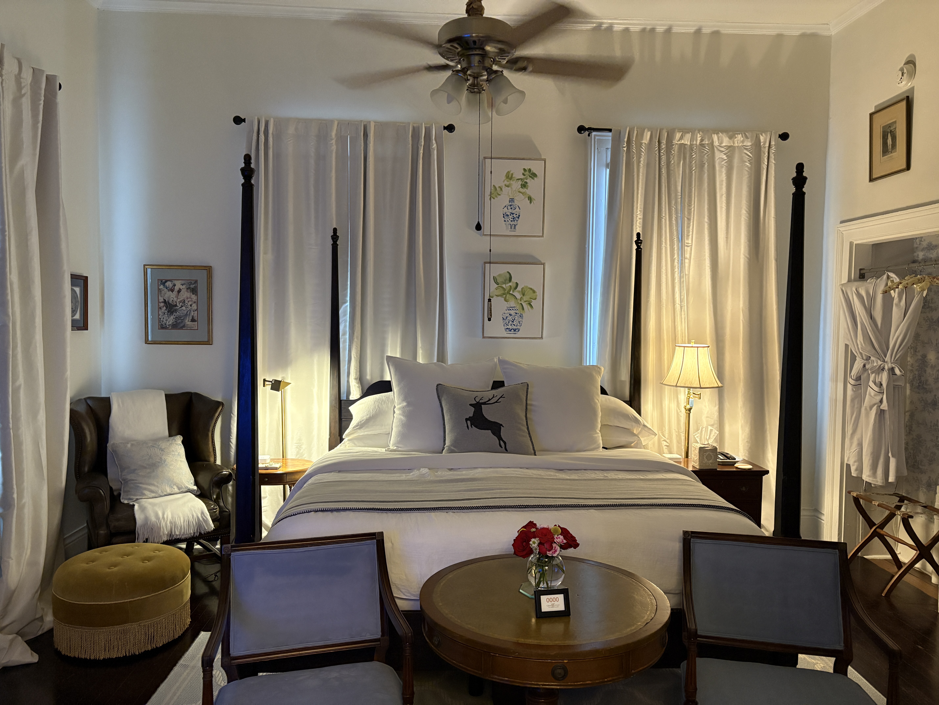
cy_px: 352
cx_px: 470
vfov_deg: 53.1
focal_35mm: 26
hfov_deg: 67.3
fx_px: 705
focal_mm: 5.96
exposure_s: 1/60
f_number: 1.6
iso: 500
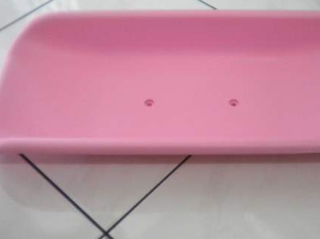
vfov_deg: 29.6
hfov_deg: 38.8
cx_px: 192
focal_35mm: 49
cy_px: 116
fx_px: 453
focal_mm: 6.3
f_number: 3.1
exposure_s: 1/9.3
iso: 400
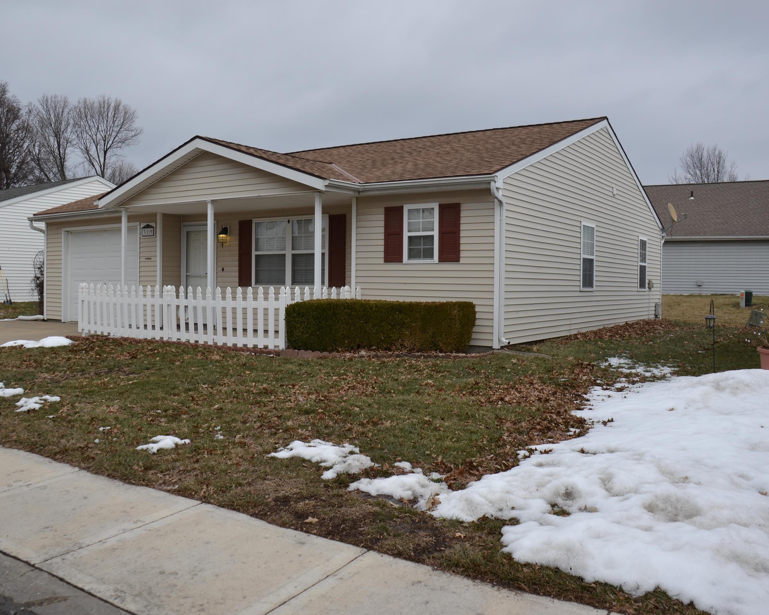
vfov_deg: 47.1
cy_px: 306
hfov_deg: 57.0
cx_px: 334
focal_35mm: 31
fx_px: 706
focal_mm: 18
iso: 100
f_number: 8
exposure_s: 1/250
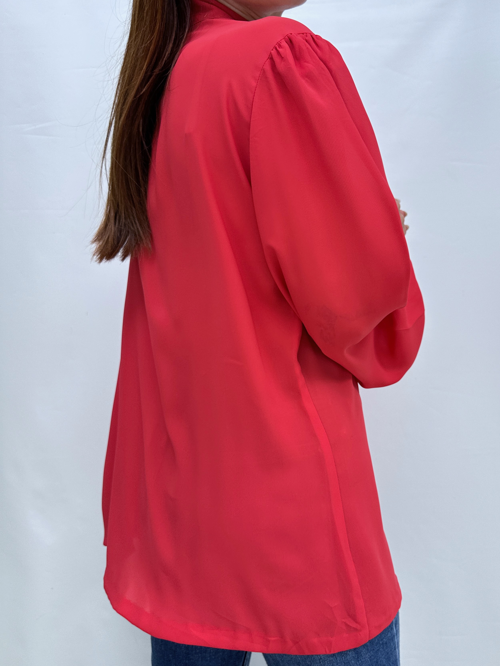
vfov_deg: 71.6
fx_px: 462
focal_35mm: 24
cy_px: 333
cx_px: 250
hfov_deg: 56.8
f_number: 1.78
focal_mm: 6.86
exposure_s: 1/816
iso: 80
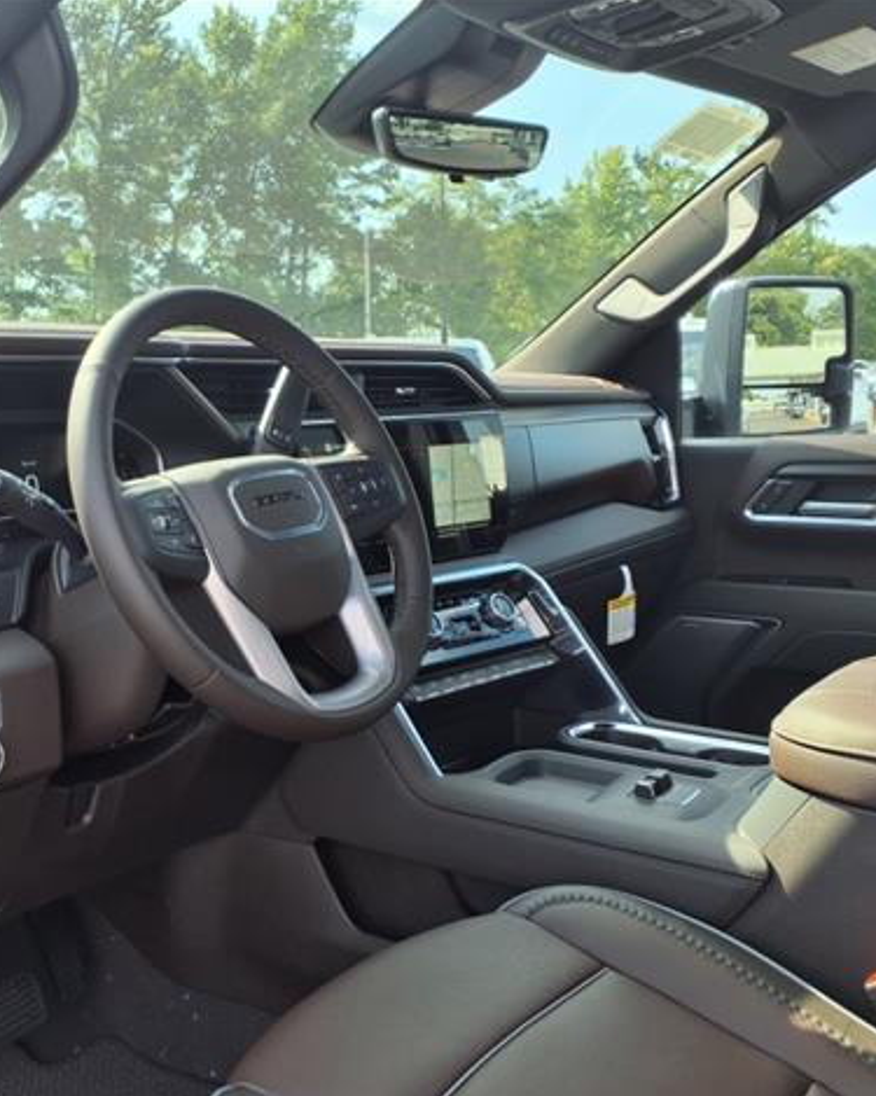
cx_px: 208
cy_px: 556
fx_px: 1167
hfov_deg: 39.9
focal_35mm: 36
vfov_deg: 50.3
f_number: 1.9
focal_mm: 3.58
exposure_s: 1/333
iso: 40
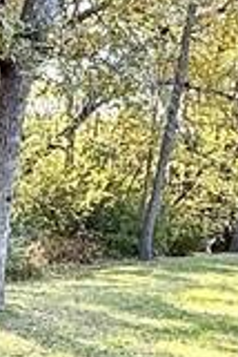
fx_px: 920
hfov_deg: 13.7
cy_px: 310
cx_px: -131
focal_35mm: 93
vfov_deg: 21.5
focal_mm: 2.22
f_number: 2.2
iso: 64
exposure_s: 1/109
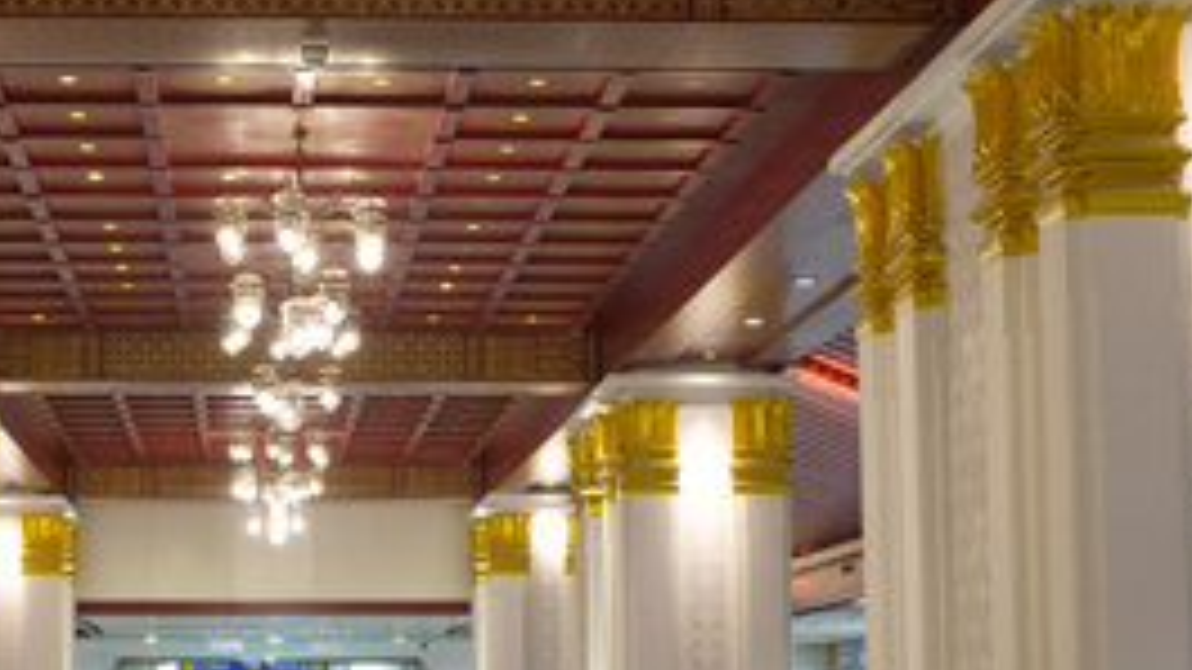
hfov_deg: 26.3
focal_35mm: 80
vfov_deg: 15.1
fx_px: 2528
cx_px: 328
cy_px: 456
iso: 3200
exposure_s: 1/60
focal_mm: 33
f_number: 7.1
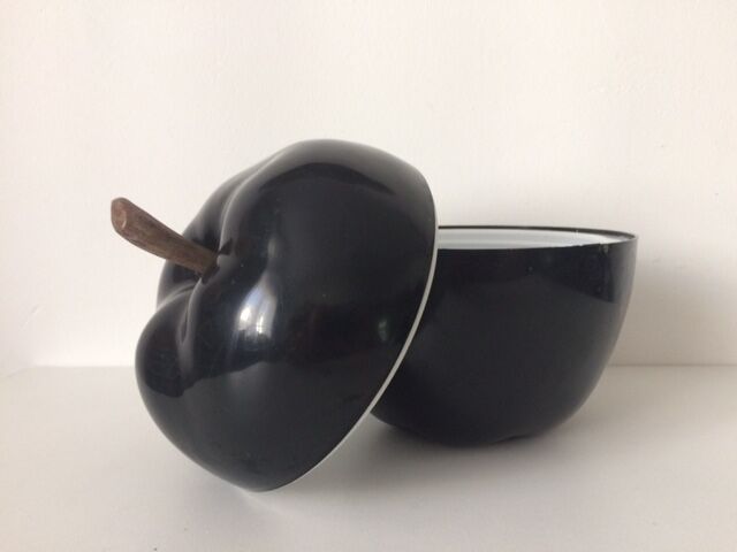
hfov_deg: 61.7
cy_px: 276
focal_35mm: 29
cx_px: 368
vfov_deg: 48.2
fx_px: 617
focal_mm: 4.15
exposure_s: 1/33
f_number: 2.2
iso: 125
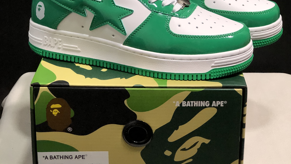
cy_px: 11
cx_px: 145
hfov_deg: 25.6
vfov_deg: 14.4
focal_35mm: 83
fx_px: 640
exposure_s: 1/30
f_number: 2.8
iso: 80
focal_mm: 6.6
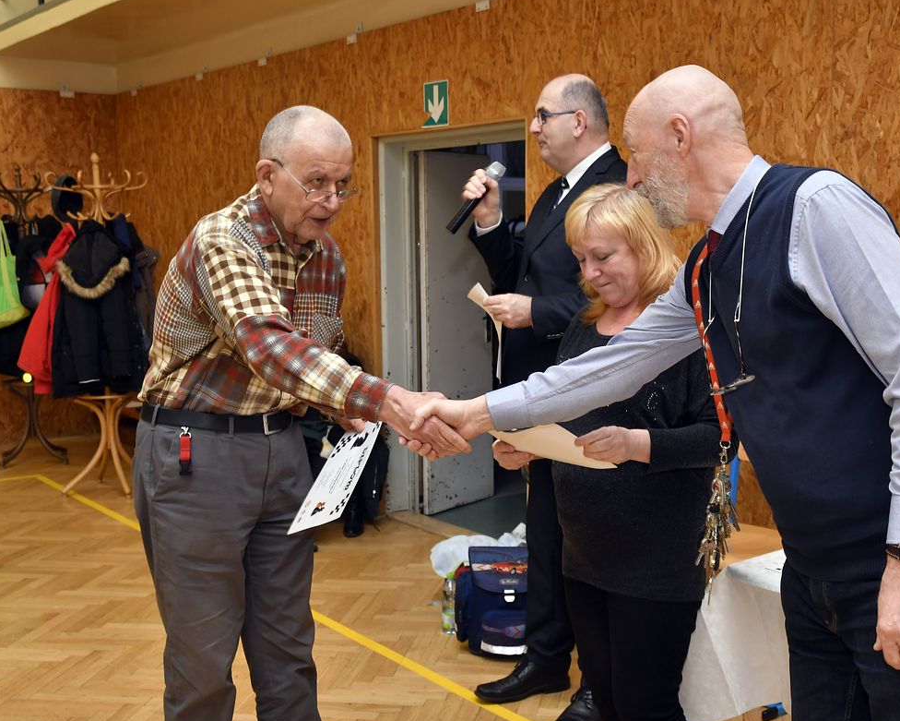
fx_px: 1199
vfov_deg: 33.4
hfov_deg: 40.9
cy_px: 361
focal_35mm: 45
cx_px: 550
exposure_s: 1/80
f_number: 6.3
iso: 1000
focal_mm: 26
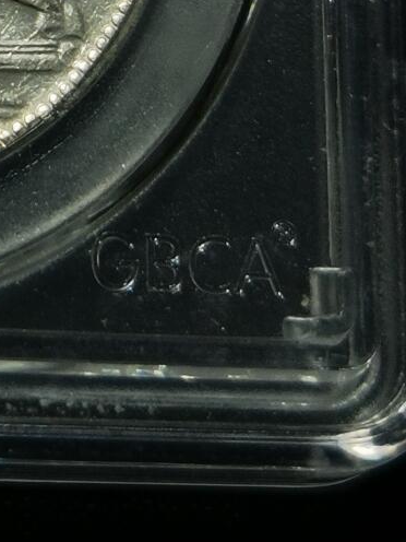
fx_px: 3237
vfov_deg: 9.3
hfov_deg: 7.0
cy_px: -314
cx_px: -237
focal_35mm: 207
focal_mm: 6.67
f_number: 1.9
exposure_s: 1/105
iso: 50
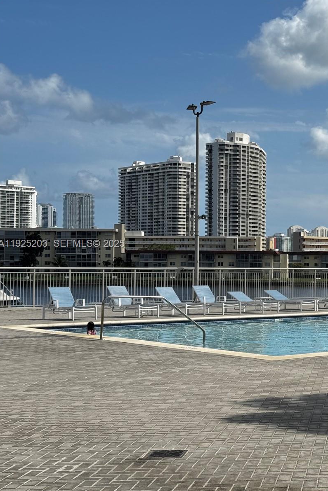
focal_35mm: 67
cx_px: 326
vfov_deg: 30.1
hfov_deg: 19.7
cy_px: 244
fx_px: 915
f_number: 1.78
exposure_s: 1/4608
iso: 64
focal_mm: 6.76
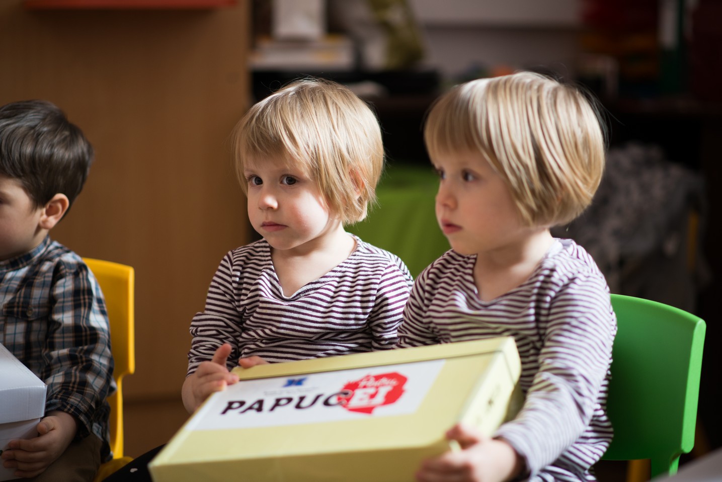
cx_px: 361
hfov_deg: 23.9
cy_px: 241
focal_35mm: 85
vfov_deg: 16.1
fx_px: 1705
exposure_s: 1/125
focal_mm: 85
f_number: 1.8
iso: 320
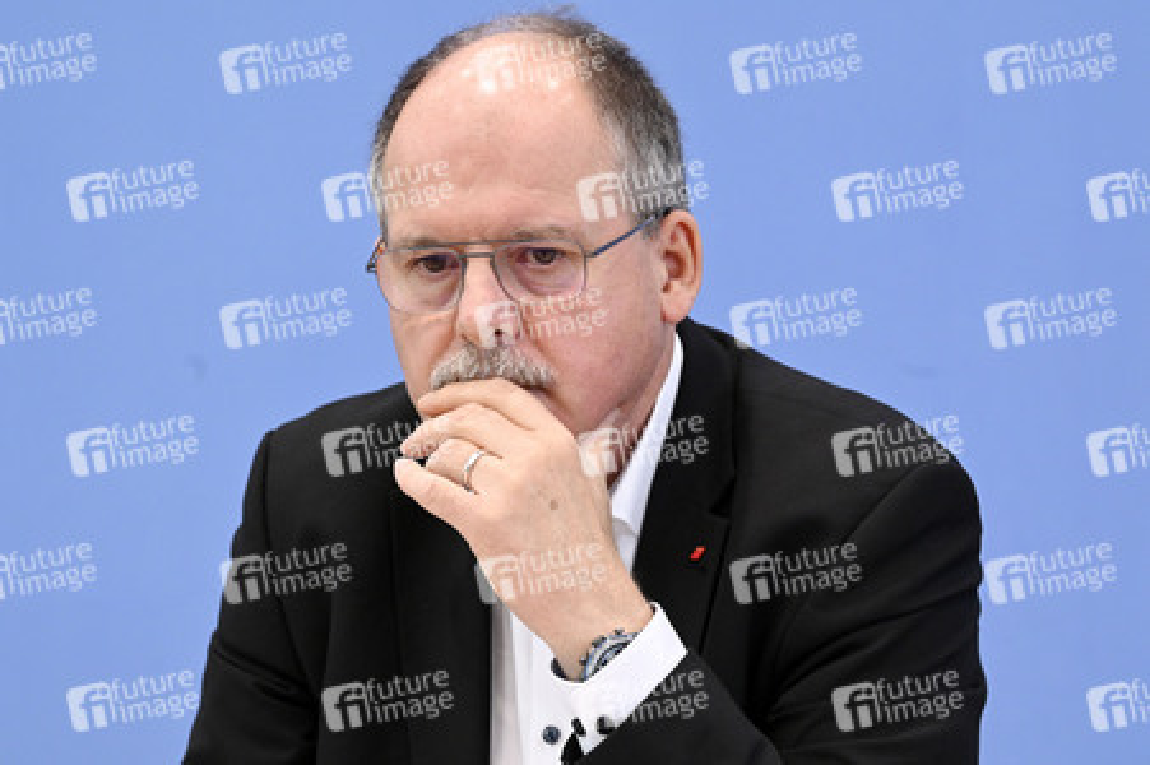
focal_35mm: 135
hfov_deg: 15.2
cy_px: 382
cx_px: 575
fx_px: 4309
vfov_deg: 10.1
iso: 5000
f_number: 6.3
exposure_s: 1/640
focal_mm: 135
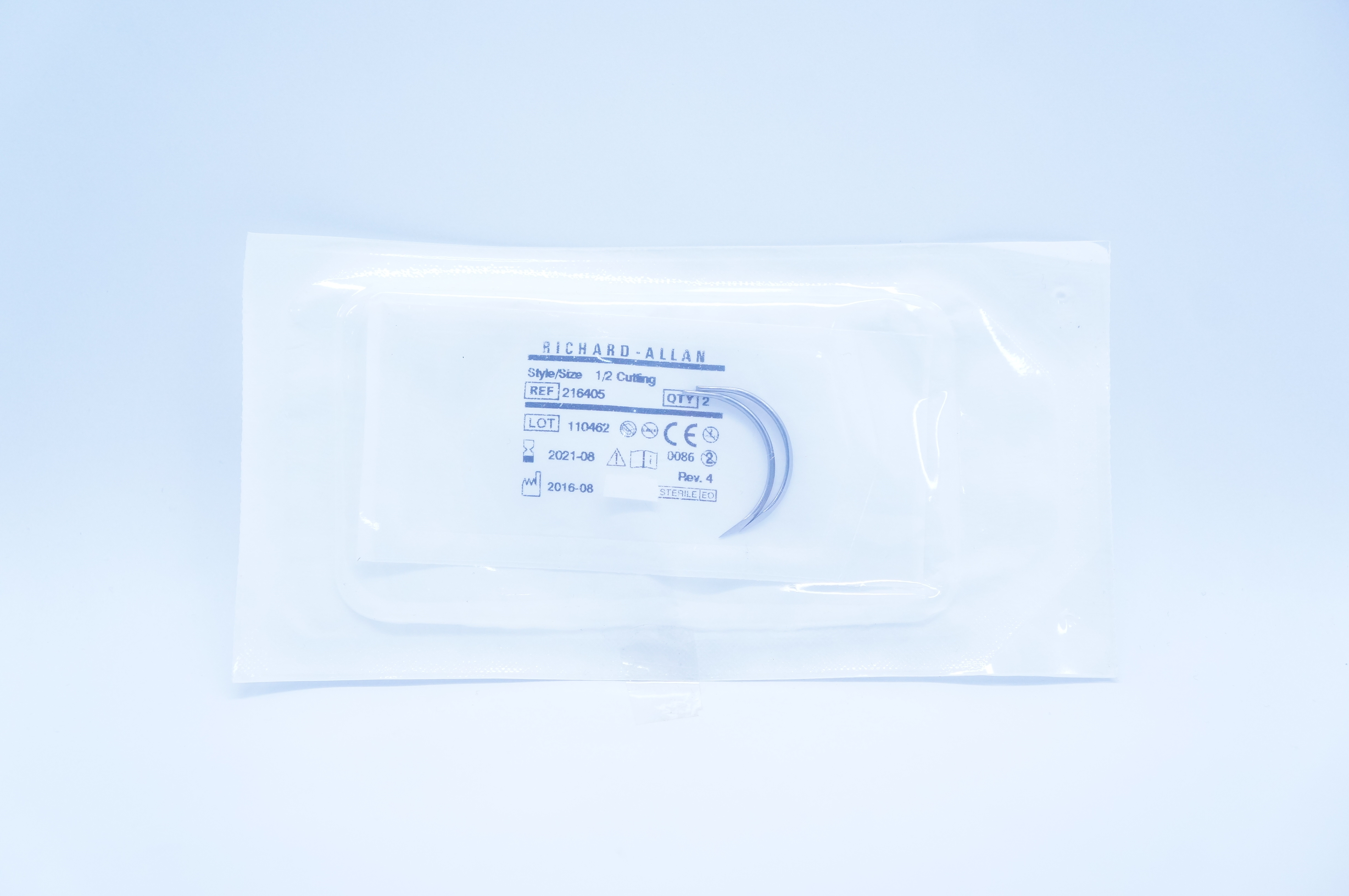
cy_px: 448
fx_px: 1853
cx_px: 674
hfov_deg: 40.0
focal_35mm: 50
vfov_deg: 27.2
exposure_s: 1/250
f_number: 4.5
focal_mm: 33
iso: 800
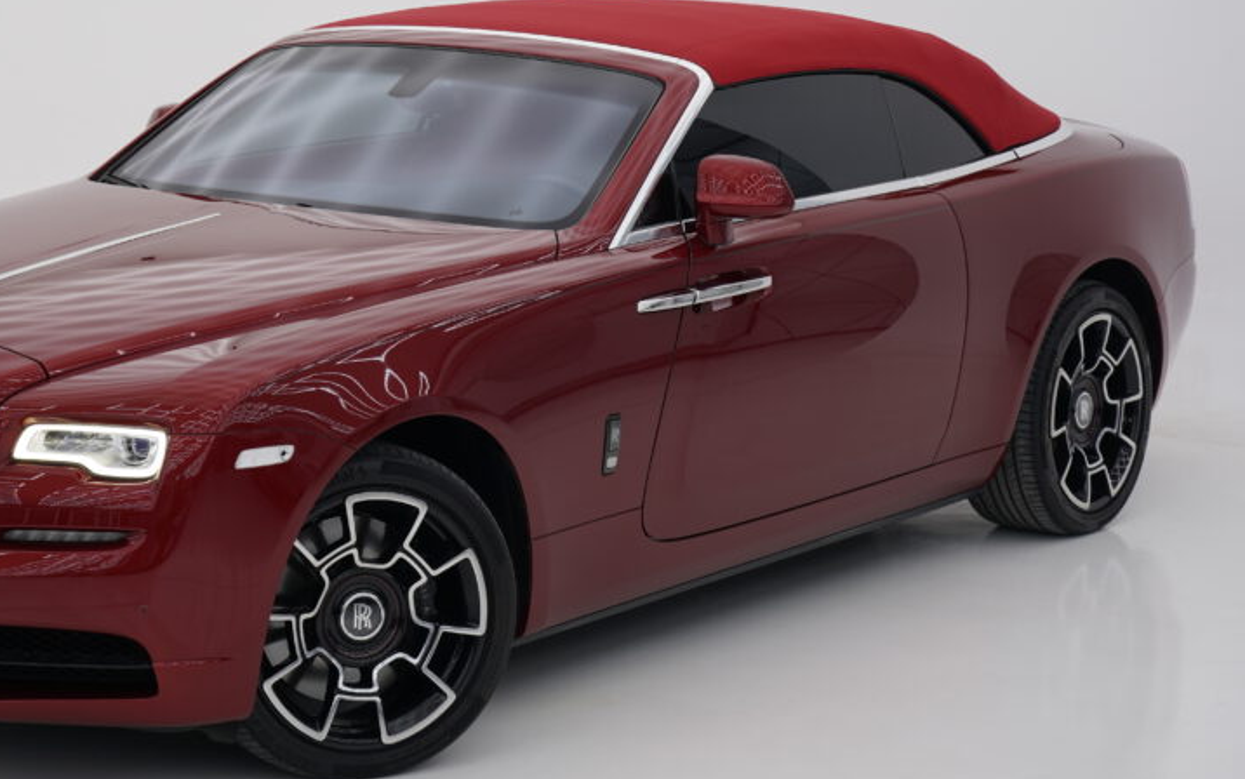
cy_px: 295
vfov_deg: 12.8
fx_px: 3462
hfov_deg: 20.3
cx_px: 398
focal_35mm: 102
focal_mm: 70
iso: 200
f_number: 5.6
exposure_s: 1/200
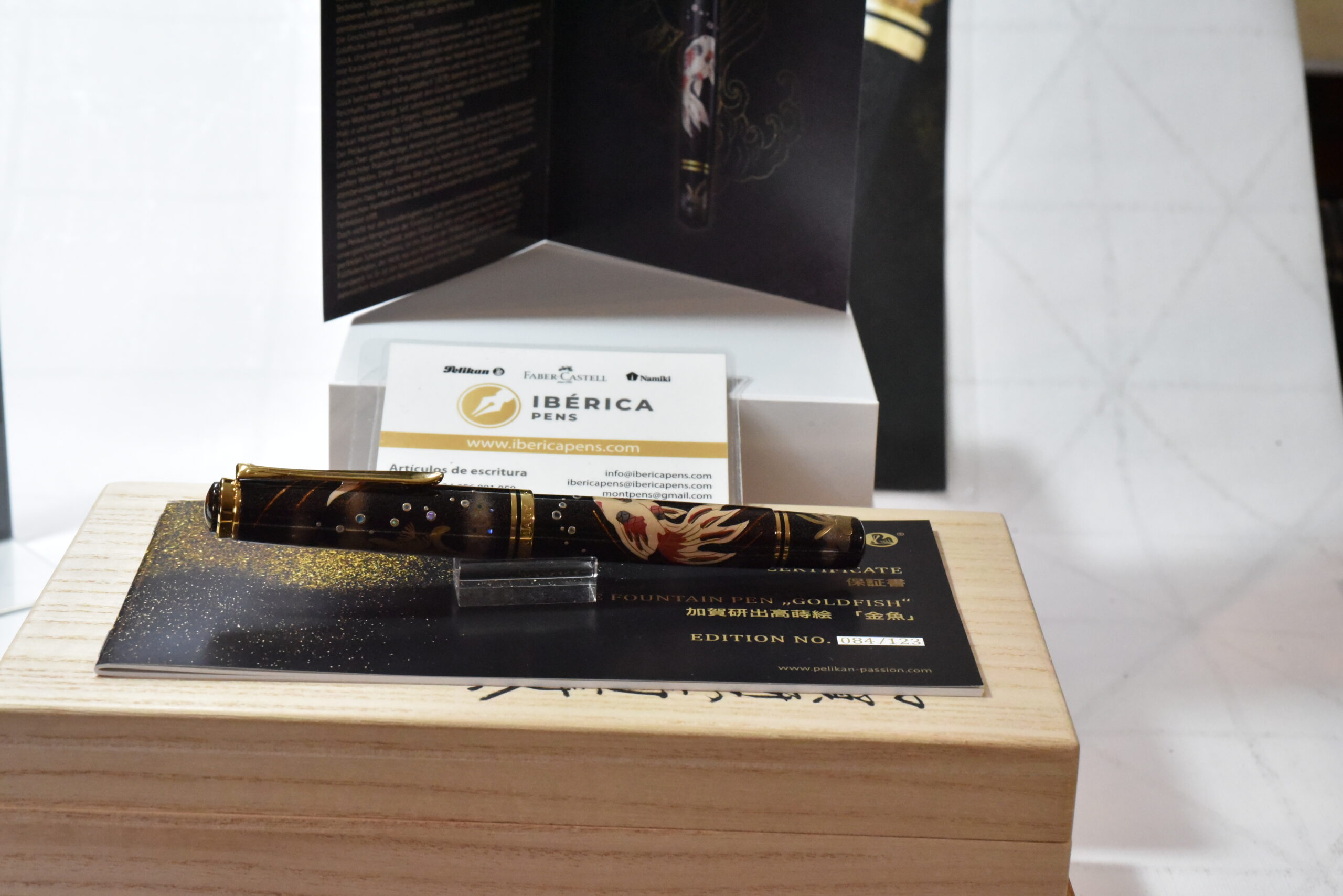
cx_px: 672
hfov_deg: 33.4
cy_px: 448
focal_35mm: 60
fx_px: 2239
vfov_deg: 22.6
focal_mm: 60
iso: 12800
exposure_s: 1/125
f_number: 20
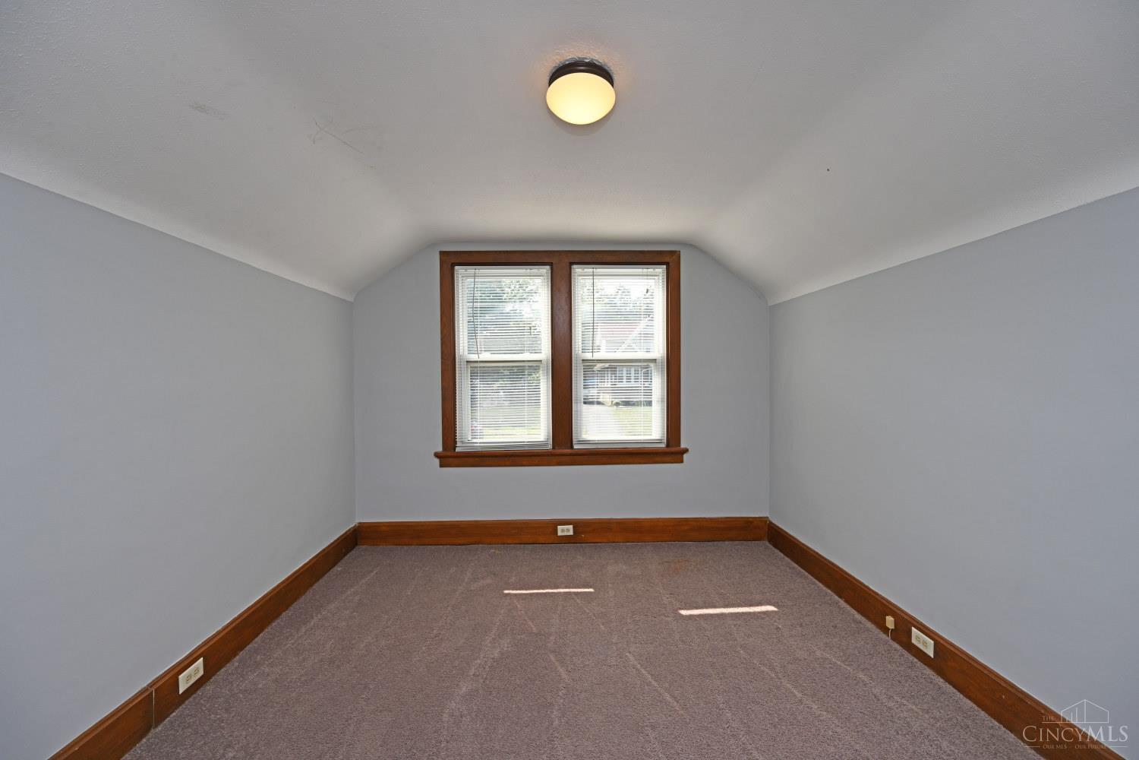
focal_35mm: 14
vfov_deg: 81.2
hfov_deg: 104.3
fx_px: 443
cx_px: 570
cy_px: 380
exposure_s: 1/160
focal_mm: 14
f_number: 6.3
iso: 100
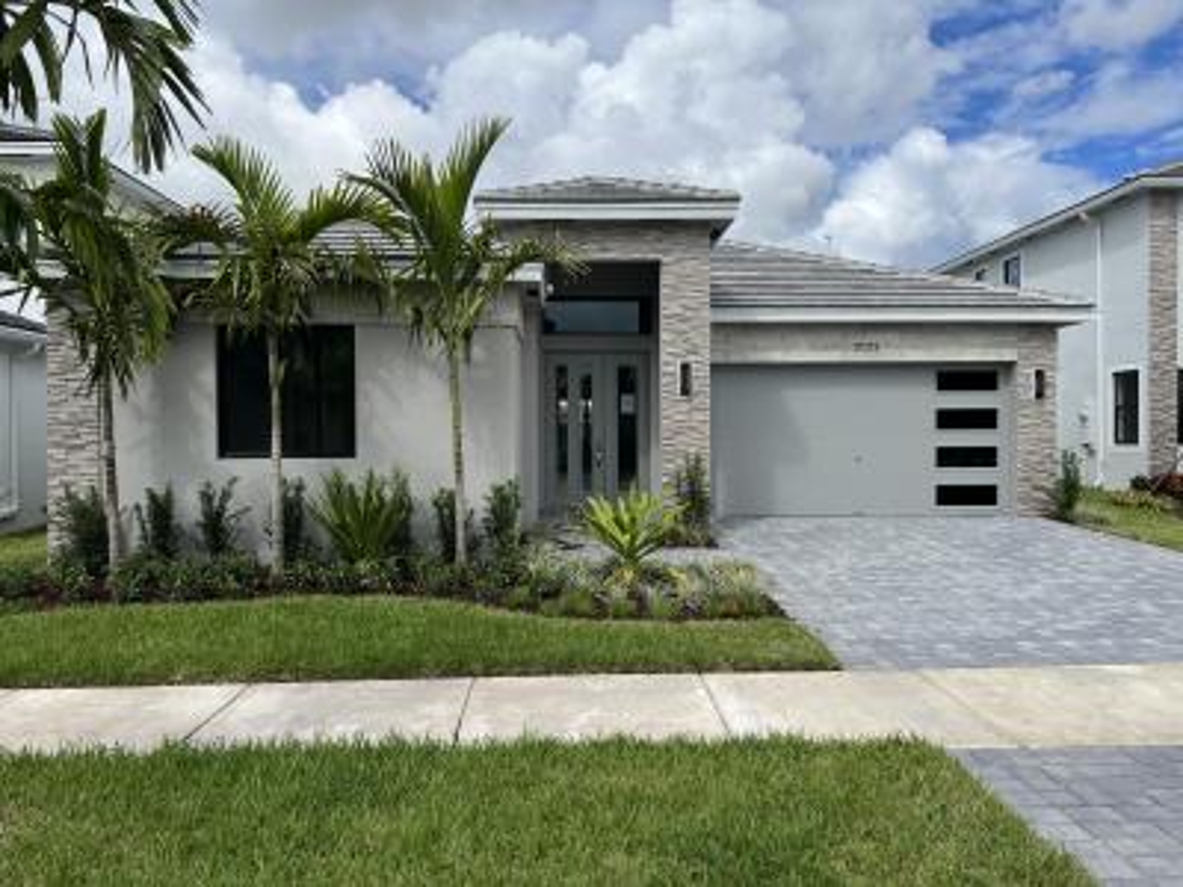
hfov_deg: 67.3
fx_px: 889
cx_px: 592
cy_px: 444
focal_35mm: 26
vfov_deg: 53.1
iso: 50
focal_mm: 5.7
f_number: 1.5
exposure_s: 1/5319
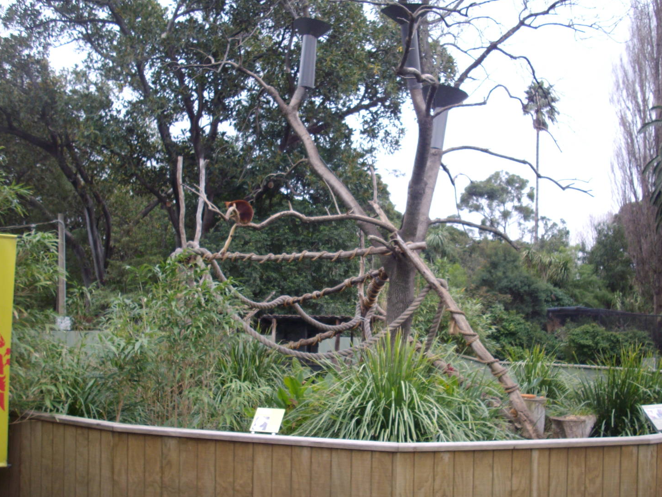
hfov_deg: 45.7
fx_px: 784
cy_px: 263
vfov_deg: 35.1
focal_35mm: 41
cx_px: 355
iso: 83
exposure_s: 1/125
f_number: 2.8
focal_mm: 6.2
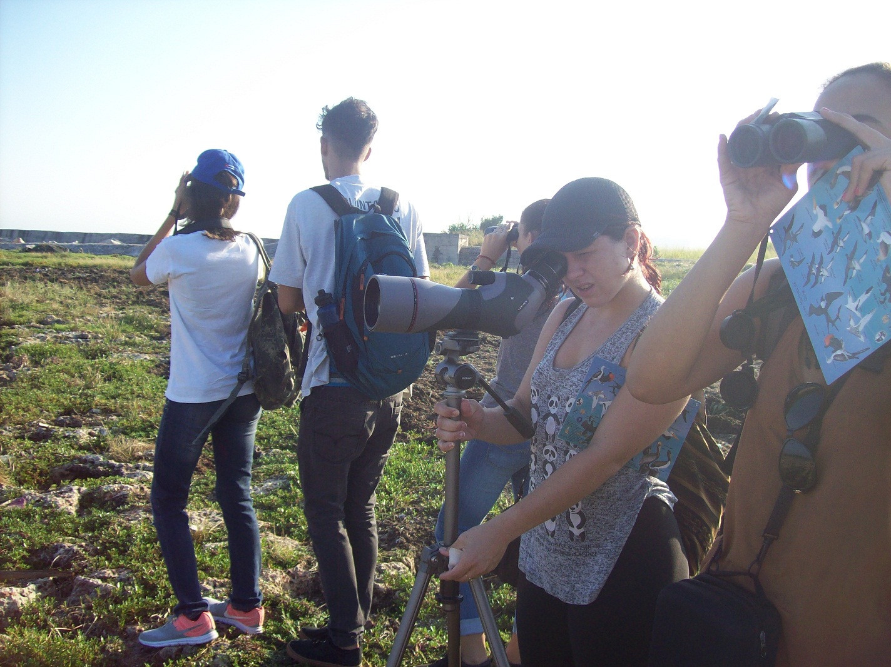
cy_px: 334
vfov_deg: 39.6
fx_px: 926
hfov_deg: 51.4
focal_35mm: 36
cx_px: 446
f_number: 2.7
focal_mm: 6
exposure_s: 1/553
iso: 80
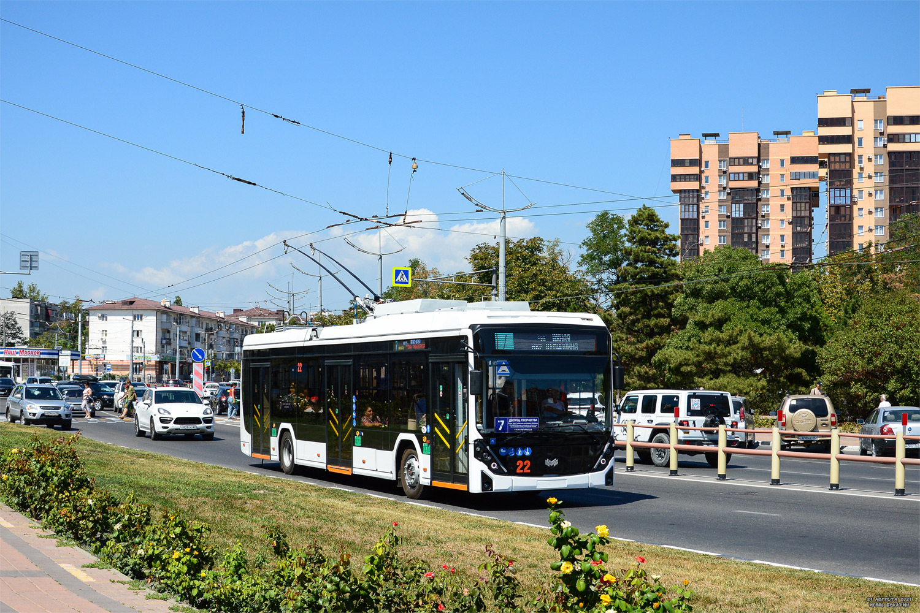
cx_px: 460
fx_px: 1227
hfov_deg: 41.1
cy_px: 306
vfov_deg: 28.1
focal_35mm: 48
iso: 200
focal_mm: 32
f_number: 7.1
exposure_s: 1/800
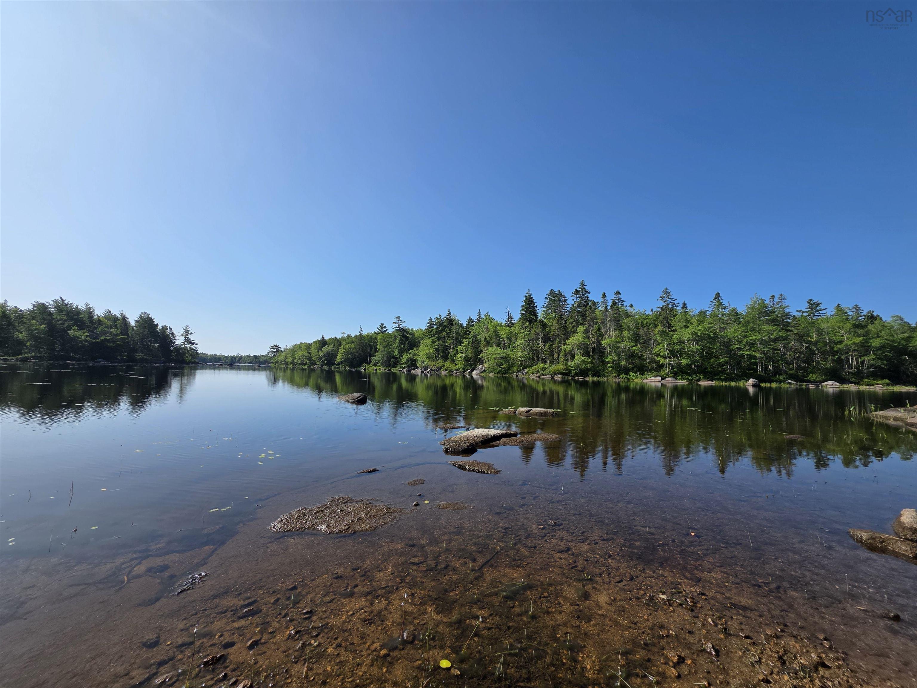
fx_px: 344
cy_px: 344
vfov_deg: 89.9
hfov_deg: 106.2
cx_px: 458
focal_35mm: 13
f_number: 1.9
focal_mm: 2.2
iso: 40
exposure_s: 1/2327
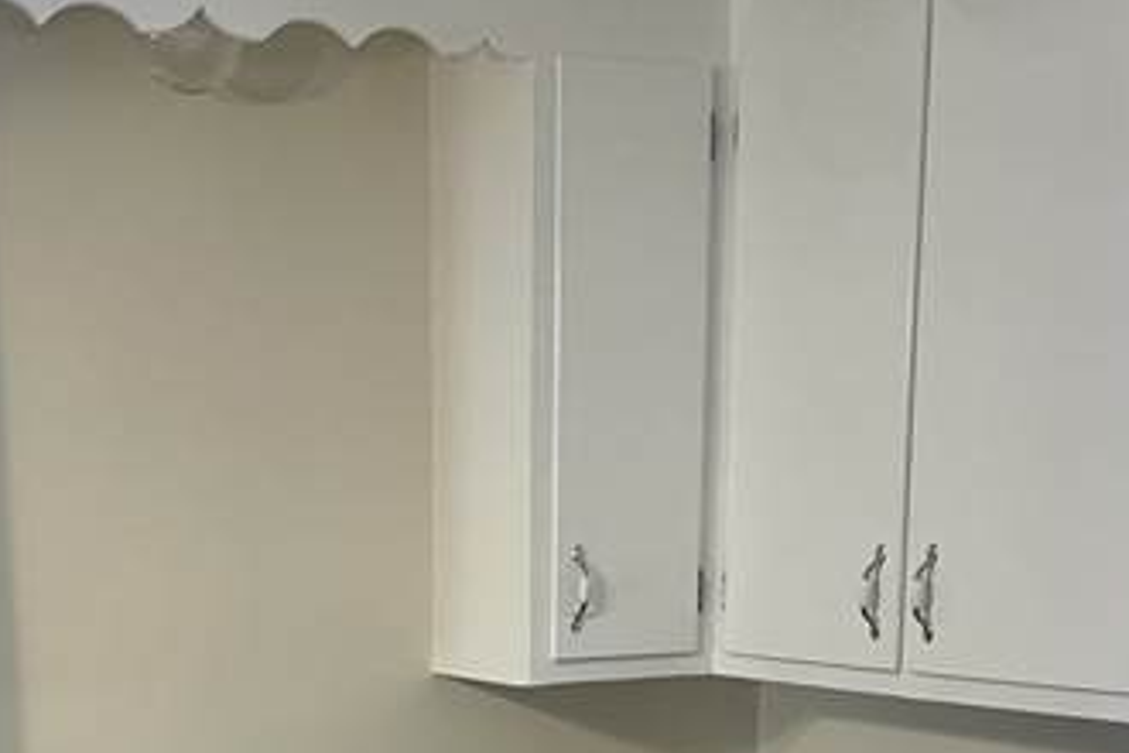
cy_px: 900
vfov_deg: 20.2
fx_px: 1976
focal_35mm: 63
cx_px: 342
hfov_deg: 31.5
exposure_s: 1/60
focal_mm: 4.2
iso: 80
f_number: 1.6
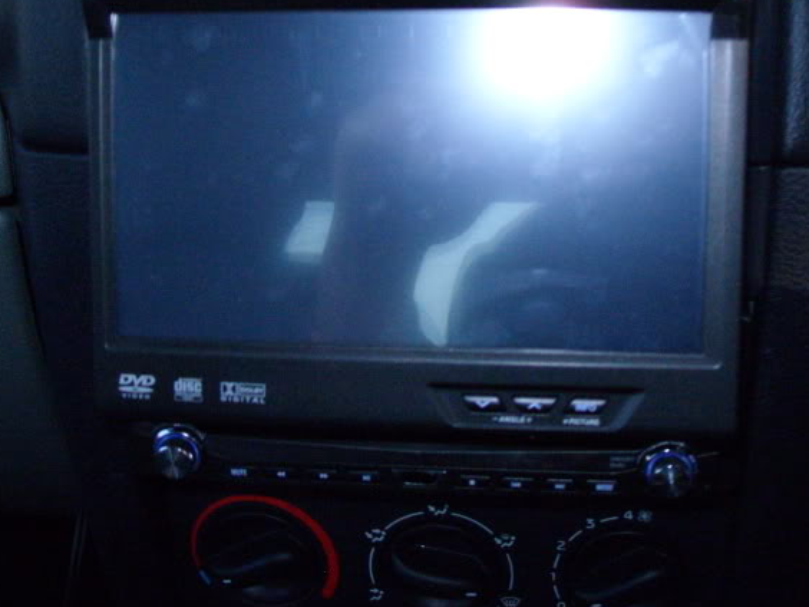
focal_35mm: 55
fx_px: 1285
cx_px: 415
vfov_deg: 26.5
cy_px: 224
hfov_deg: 34.9
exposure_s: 1/2000
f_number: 2.8
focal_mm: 7.8
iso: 800
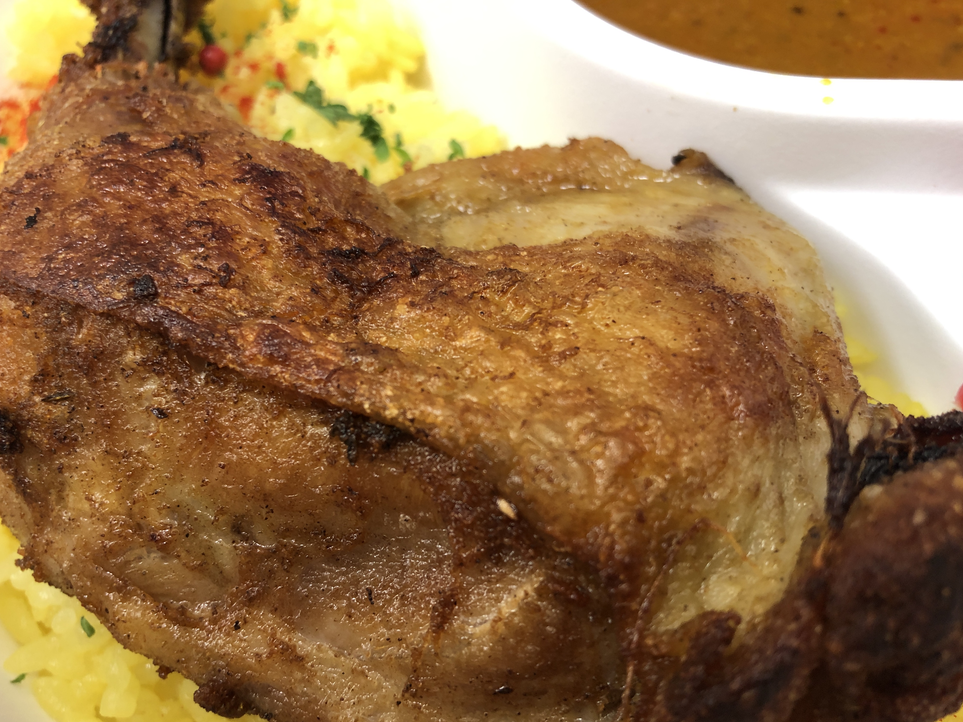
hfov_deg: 60.0
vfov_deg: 46.8
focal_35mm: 30
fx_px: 835
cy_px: 386
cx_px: 482
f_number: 1.8
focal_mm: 3.99
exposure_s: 1/20
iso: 40
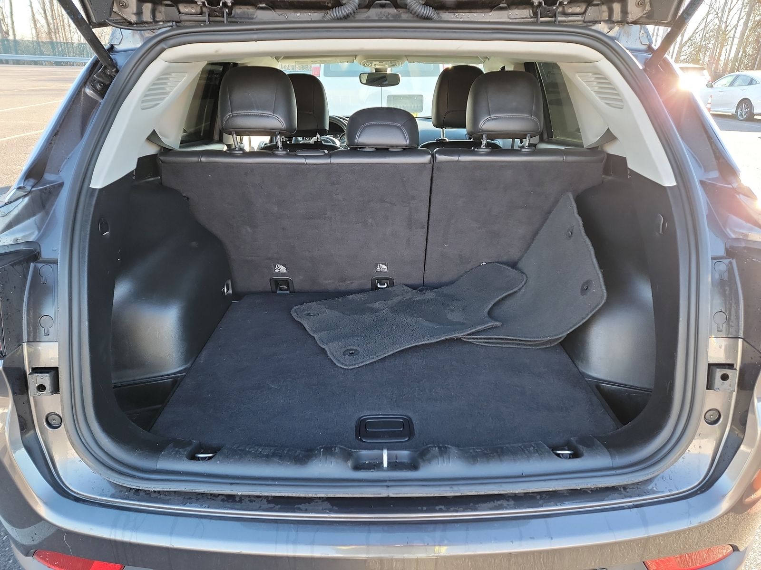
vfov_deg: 56.8
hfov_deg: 71.6
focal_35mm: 24
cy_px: 285
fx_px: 528
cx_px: 380
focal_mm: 6.7
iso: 165
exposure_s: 1/59
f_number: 1.8
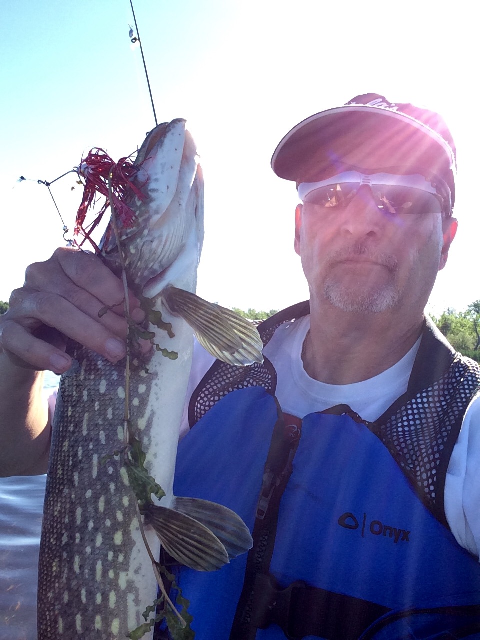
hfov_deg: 45.4
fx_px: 573
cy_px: 320
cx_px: 240
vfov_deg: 58.4
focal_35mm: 31
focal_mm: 2.15
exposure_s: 1/682
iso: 50
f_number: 2.4
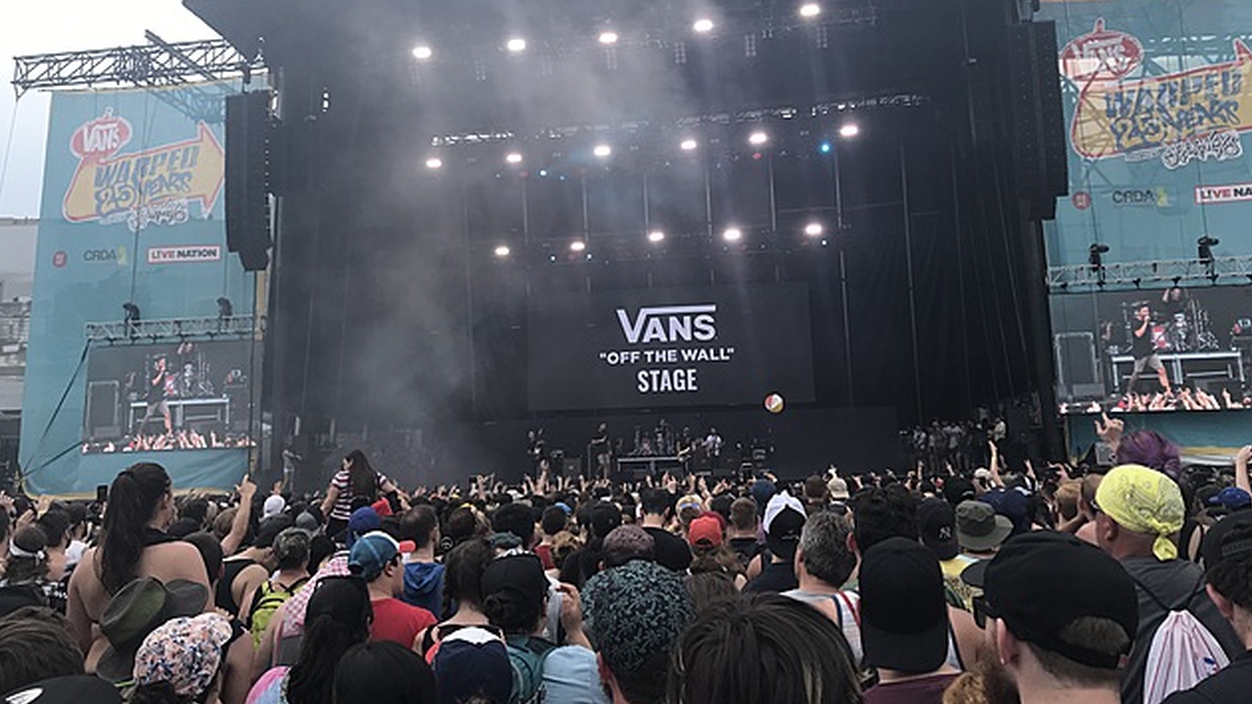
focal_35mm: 31
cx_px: 618
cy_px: 276
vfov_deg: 37.6
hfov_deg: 62.6
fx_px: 1029
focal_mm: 3.99
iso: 20
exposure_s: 1/772
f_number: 1.8
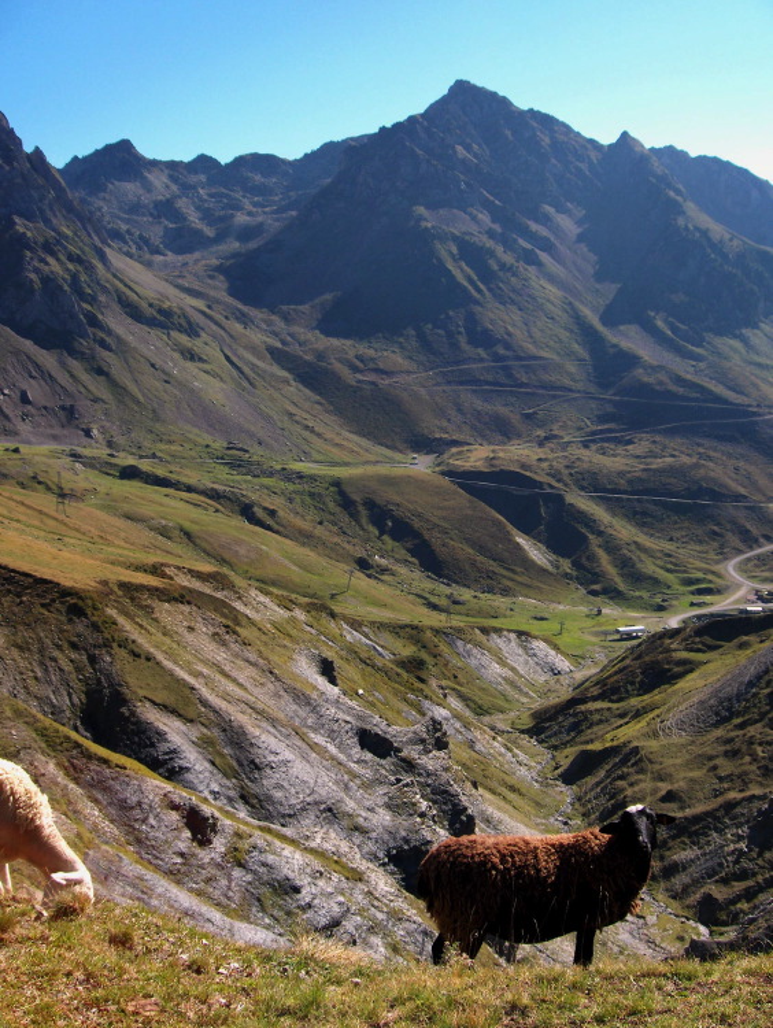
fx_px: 1159
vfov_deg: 47.8
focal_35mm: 39
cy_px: 514
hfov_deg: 36.9
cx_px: 386
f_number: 4.8
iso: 100
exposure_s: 1/386
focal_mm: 8
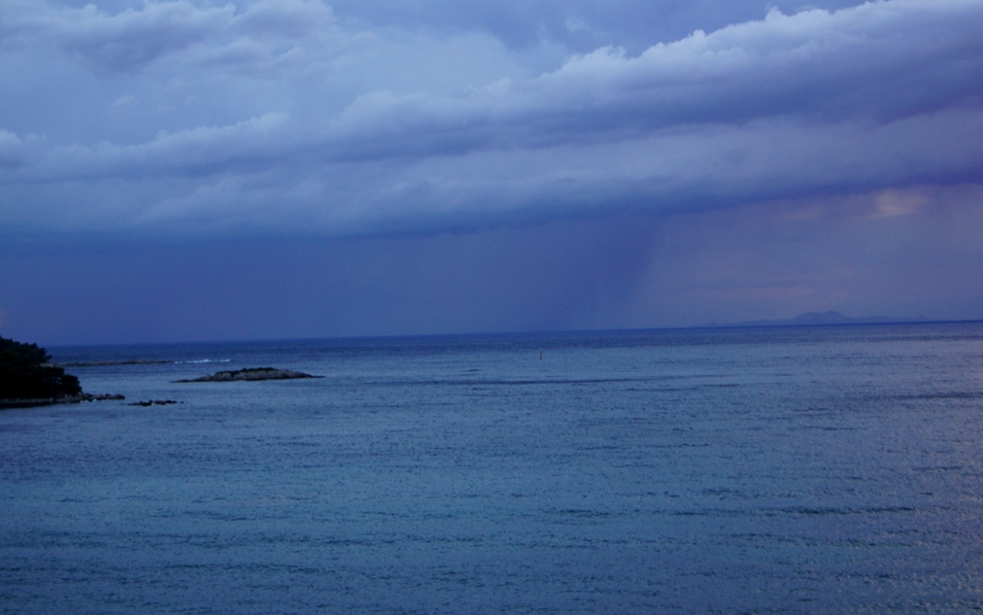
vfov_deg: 18.7
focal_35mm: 70
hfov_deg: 29.6
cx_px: 496
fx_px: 1863
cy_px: 293
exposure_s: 1/80
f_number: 5.6
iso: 320
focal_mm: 45
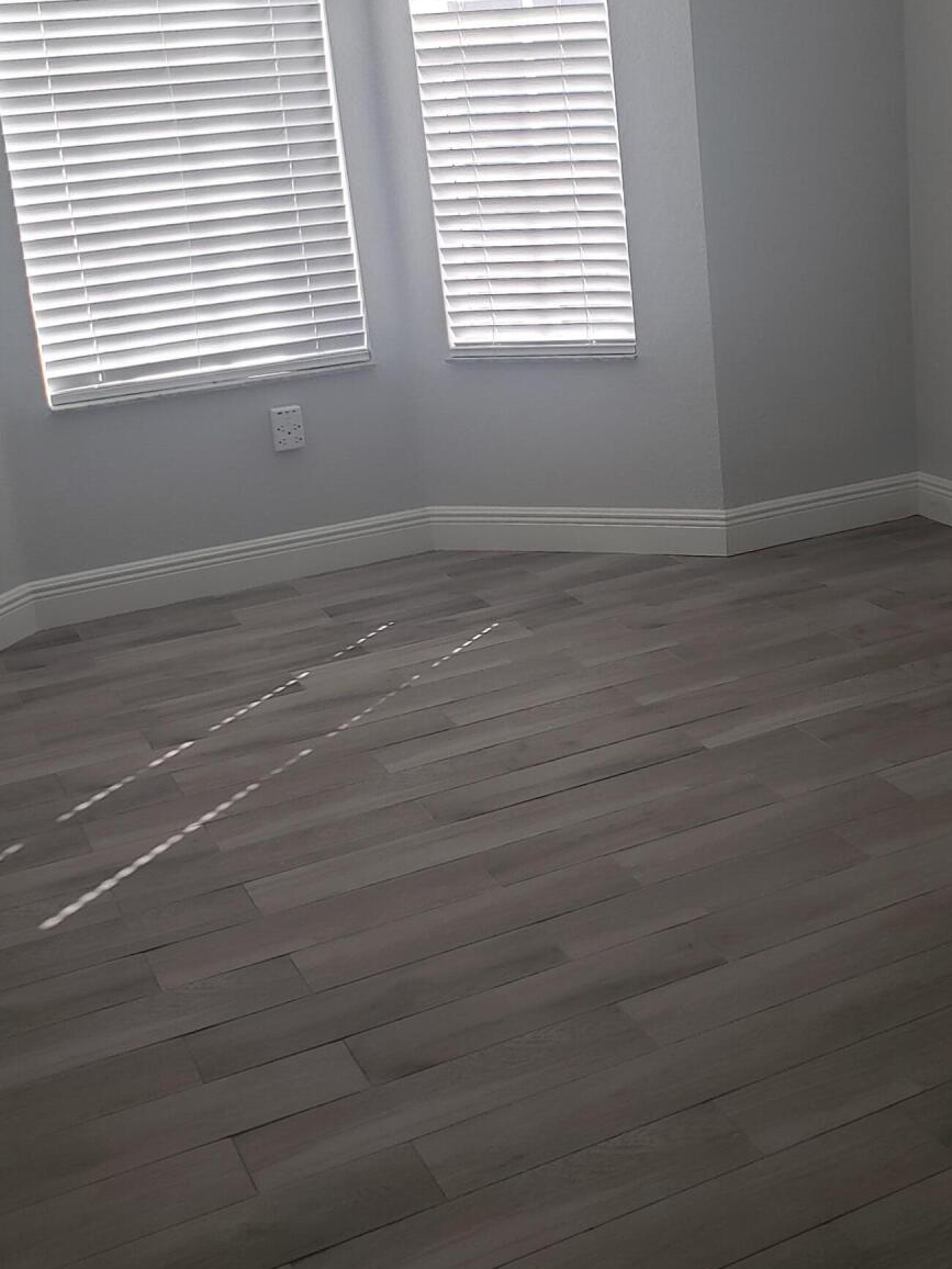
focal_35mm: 45
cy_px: 494
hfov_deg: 31.6
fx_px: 1650
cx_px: 718
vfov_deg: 41.8
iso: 64
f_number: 2.4
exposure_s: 1/120
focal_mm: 4.3
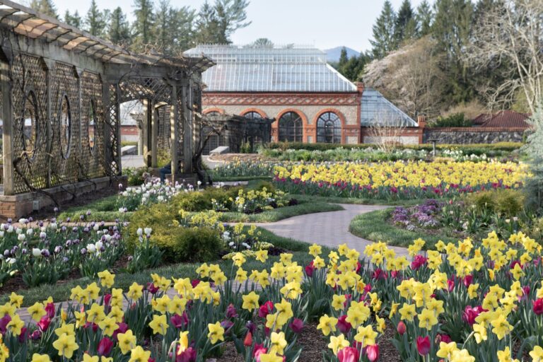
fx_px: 1056
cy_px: 181
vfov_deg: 19.5
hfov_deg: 28.8
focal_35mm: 70
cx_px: 272
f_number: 9
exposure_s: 1/125
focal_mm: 70
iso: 400
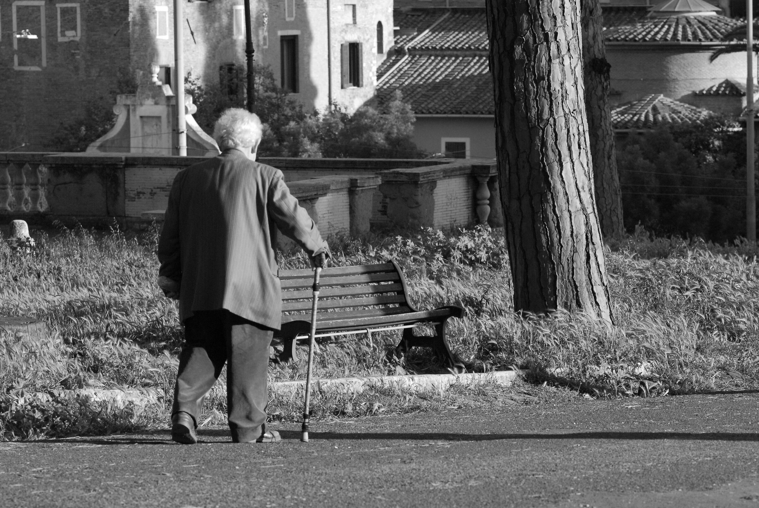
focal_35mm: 158
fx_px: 3325
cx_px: 380
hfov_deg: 13.0
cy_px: 254
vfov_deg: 8.7
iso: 800
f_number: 8
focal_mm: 105
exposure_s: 1/750
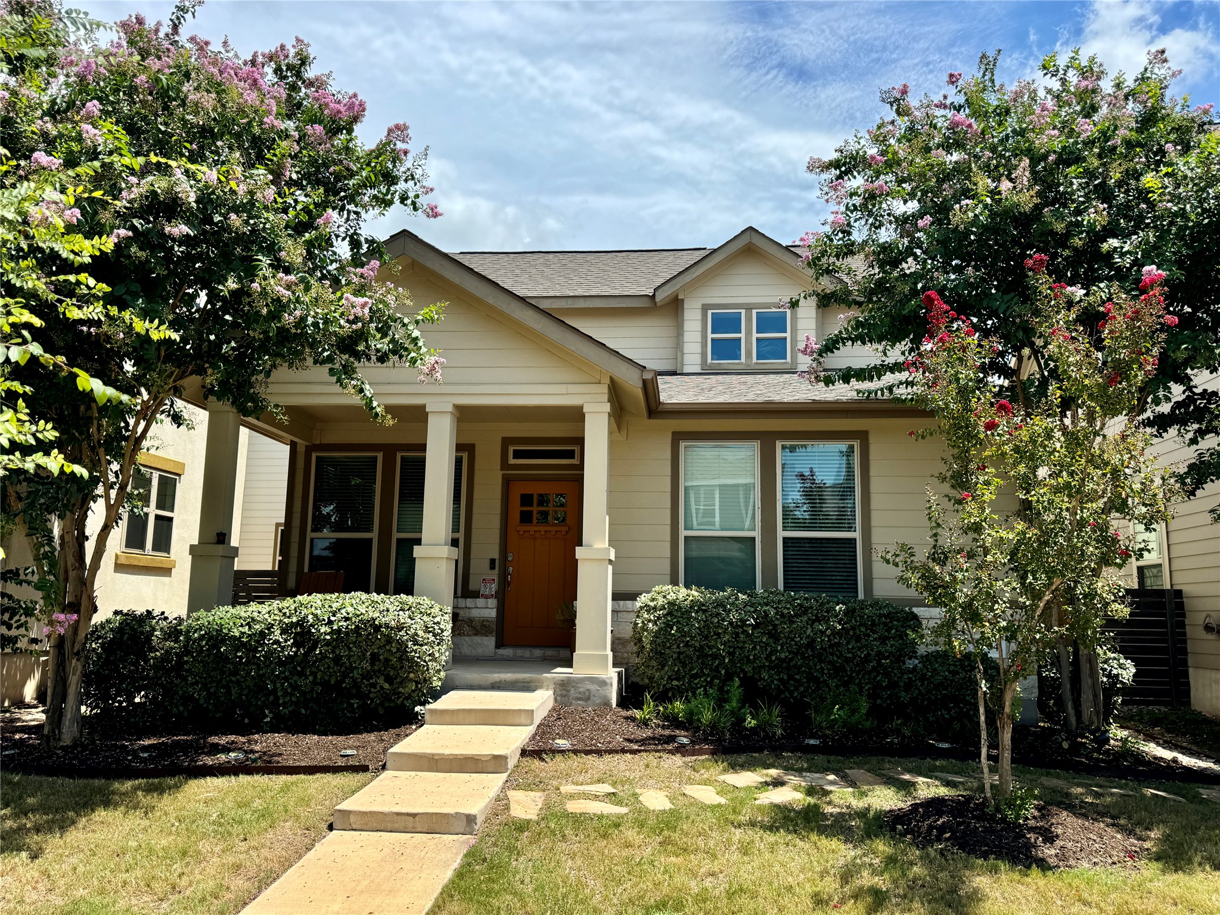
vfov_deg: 56.8
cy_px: 458
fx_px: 846
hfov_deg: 71.6
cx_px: 610
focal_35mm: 24
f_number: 1.78
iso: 80
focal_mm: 6.76
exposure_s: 1/3597
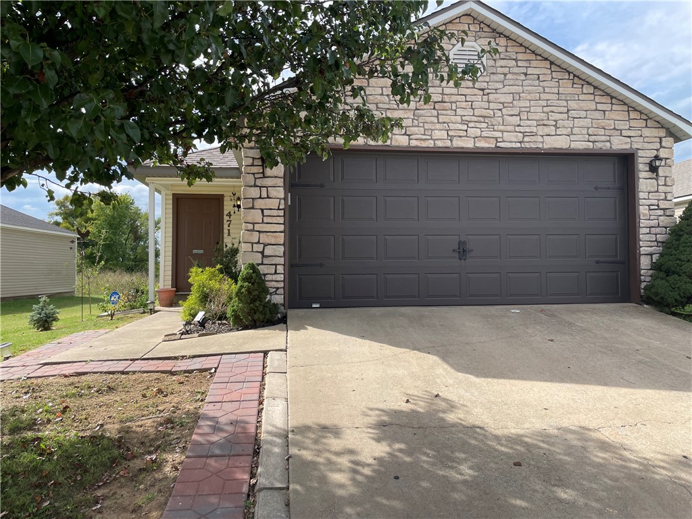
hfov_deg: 67.3
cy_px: 260
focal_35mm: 26
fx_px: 520
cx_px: 346
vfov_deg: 53.1
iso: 50
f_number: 1.6
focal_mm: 4.2
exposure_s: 1/2353
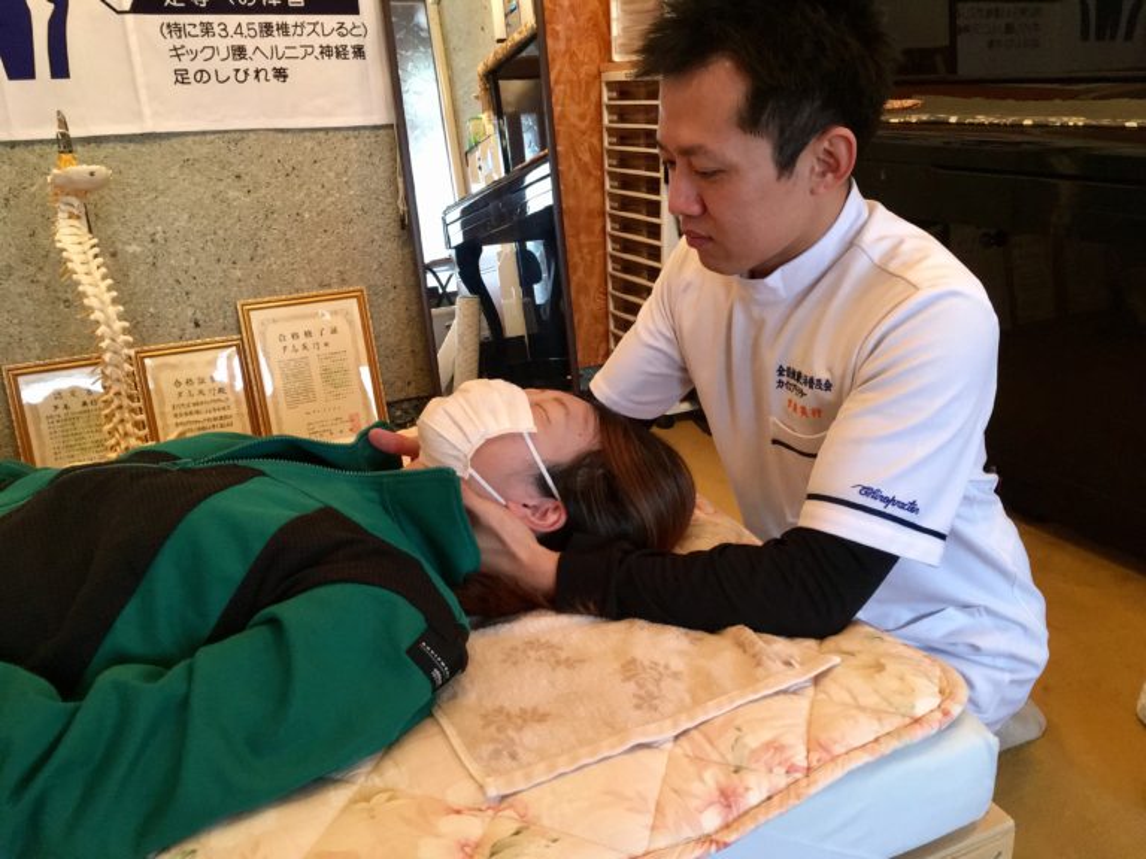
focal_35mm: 29
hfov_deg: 61.7
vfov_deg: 48.2
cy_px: 430
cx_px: 573
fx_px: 960
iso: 320
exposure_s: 1/15
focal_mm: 4.15
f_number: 2.2
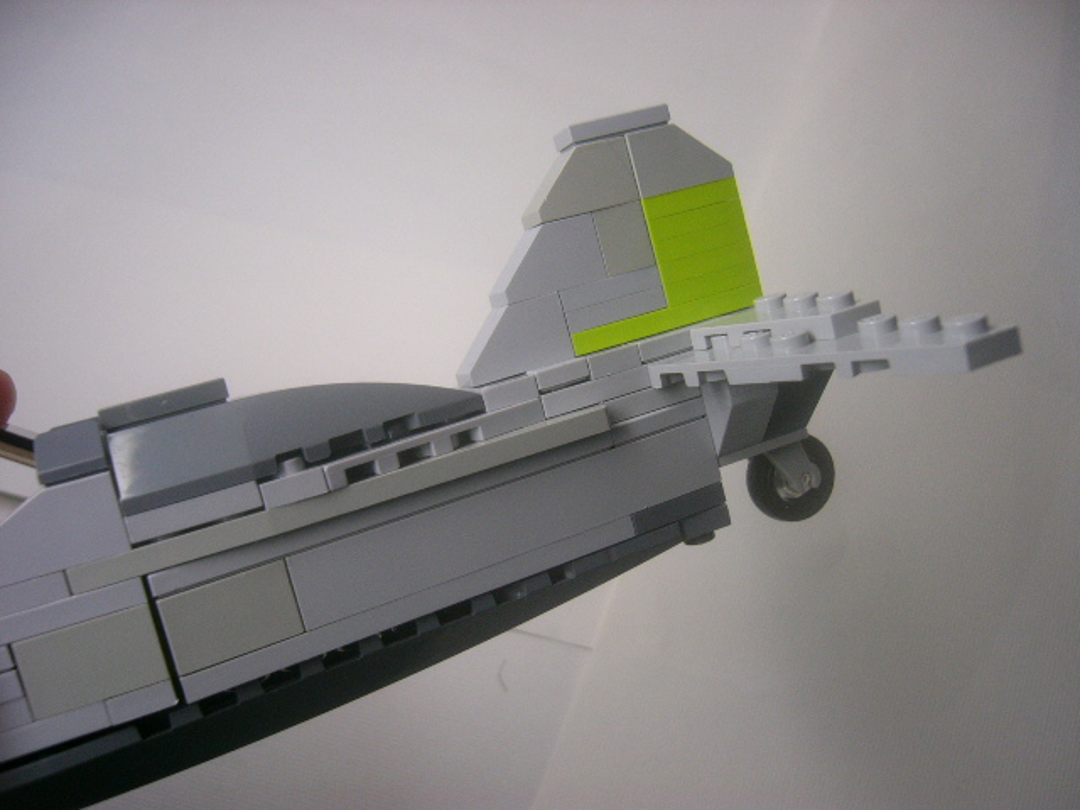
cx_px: 540
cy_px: 405
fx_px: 1092
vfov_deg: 40.7
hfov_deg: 52.6
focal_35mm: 35
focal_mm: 5.8
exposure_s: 1/50
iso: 100
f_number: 2.8
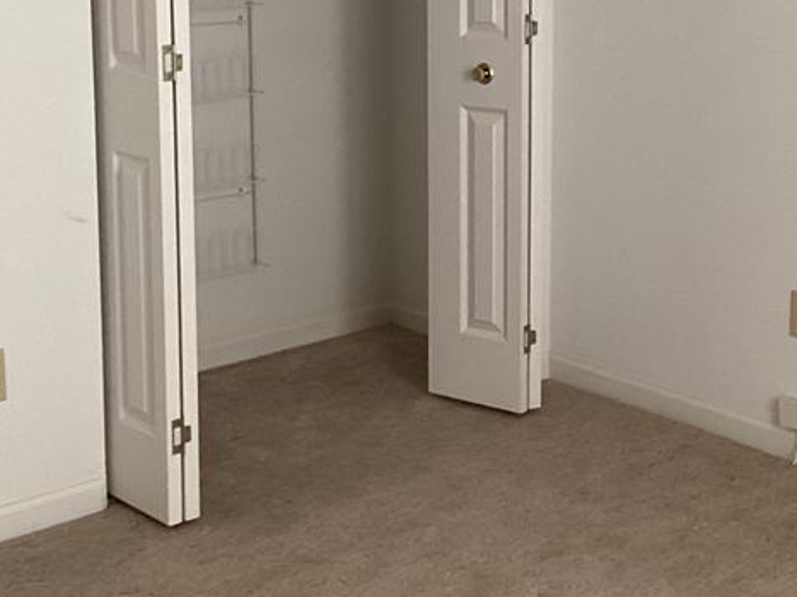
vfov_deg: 21.3
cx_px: 469
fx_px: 1565
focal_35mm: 68
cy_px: 99
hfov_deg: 28.5
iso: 250
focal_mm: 3.3
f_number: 2.4
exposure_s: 1/60
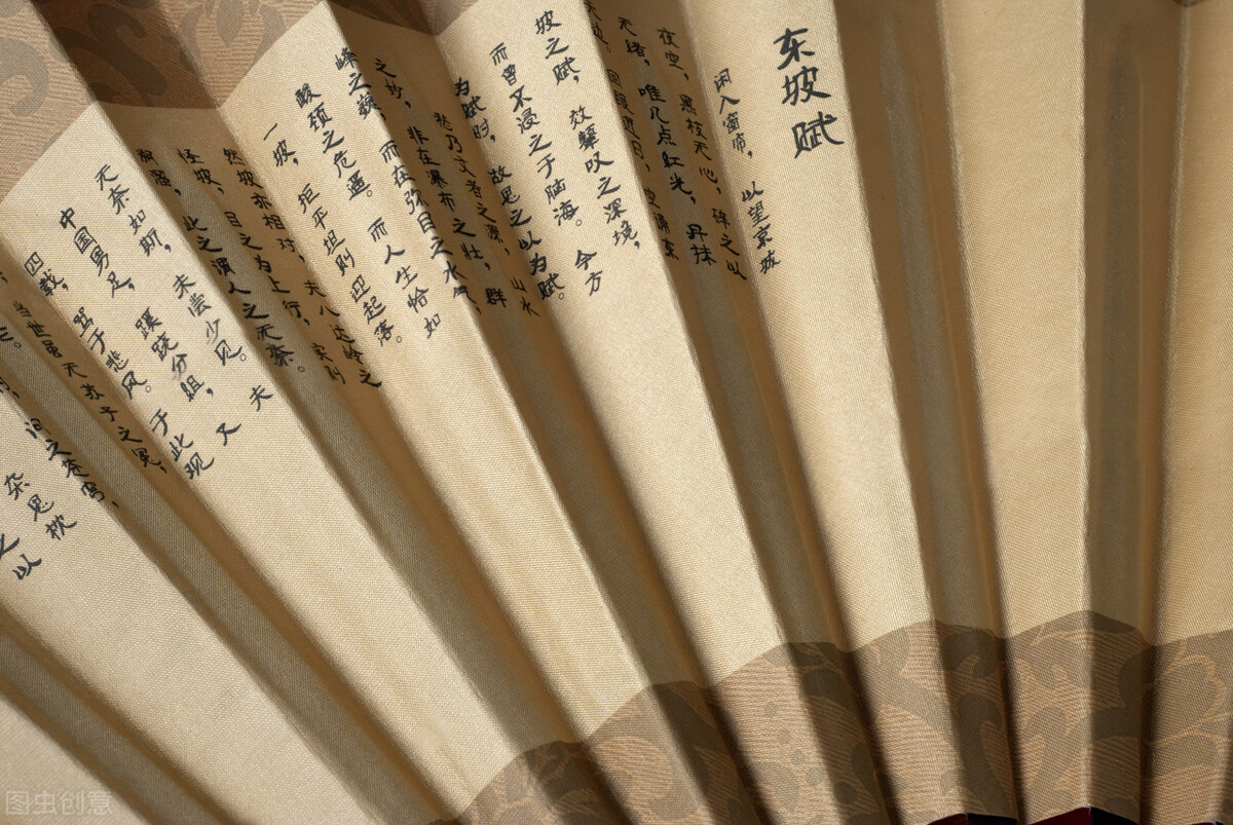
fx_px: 2572
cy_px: 412
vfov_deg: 18.2
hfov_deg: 27.0
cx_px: 616
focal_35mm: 75
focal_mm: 50
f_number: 8
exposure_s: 1/50
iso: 200
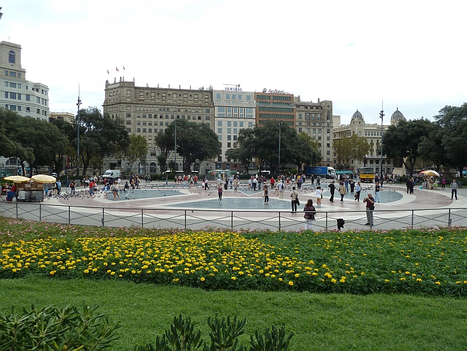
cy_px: 176
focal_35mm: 25
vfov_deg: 54.9
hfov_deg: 69.4
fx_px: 337
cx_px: 234
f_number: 4
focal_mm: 4.1
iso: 80
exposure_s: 1/400
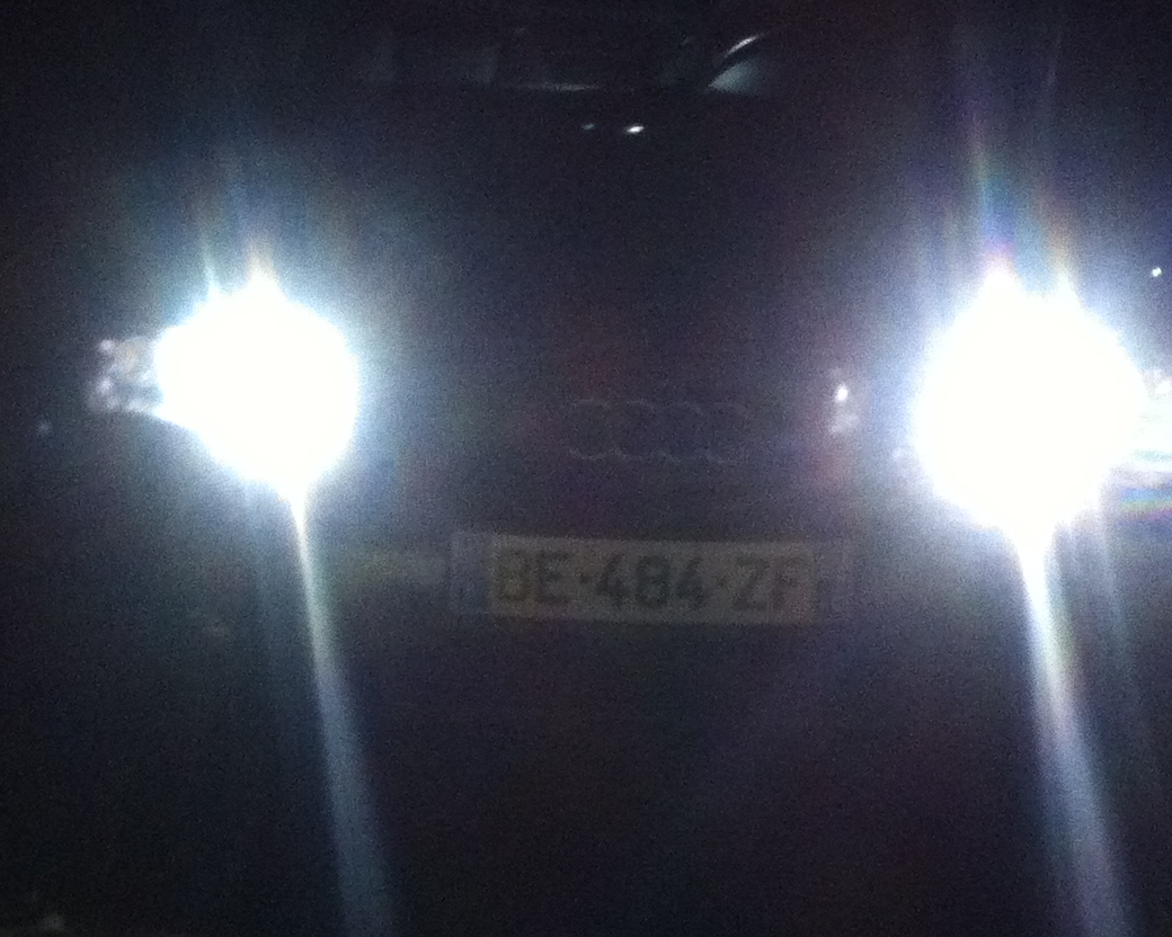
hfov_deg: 22.5
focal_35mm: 85
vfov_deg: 18.1
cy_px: 403
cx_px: 583
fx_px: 2948
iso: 400
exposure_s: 1/15
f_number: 2.8
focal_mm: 3.85
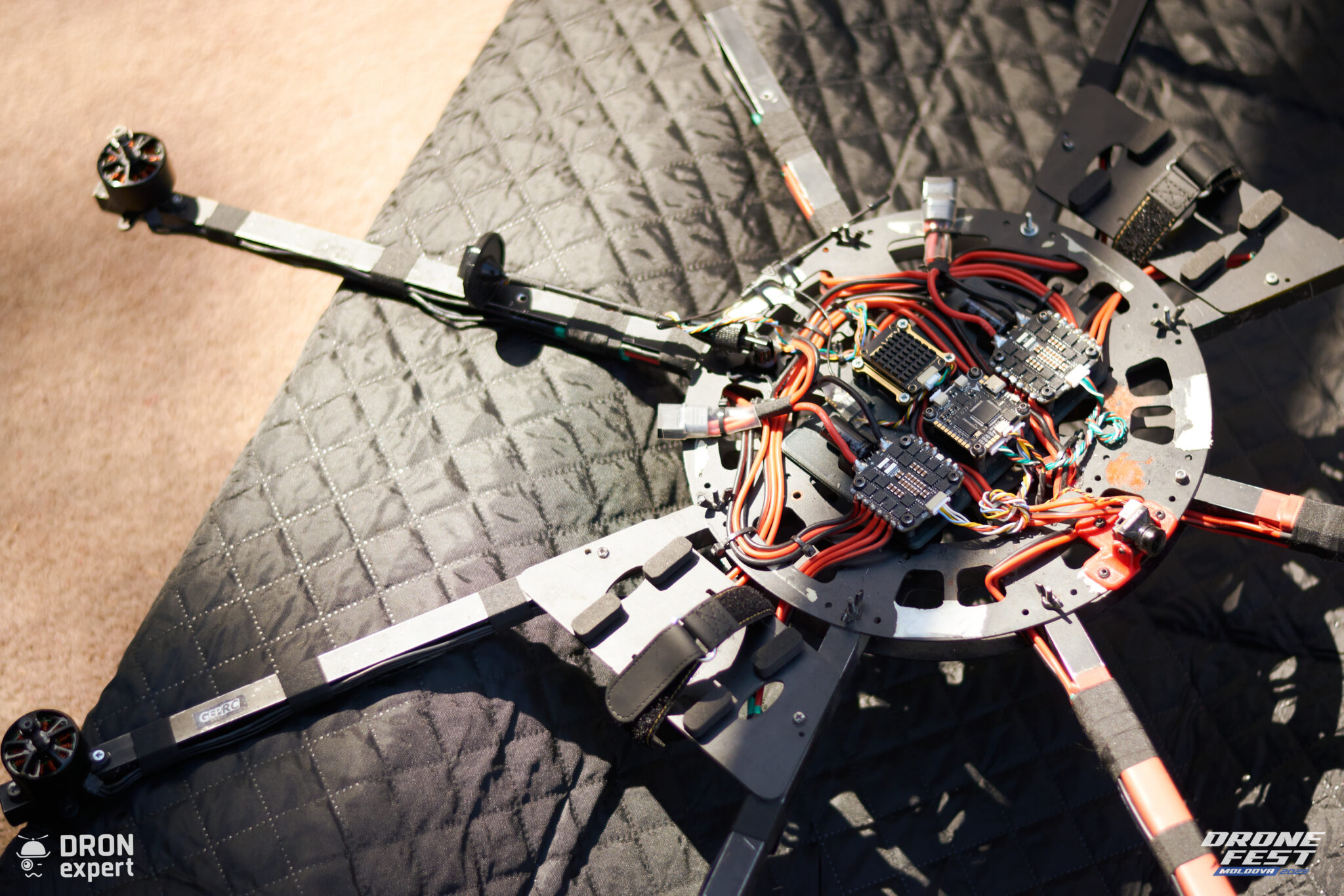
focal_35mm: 75
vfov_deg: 18.2
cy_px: 448
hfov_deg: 27.0
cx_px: 672
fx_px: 2800
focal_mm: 50
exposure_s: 1/4000
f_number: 1.8
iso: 320
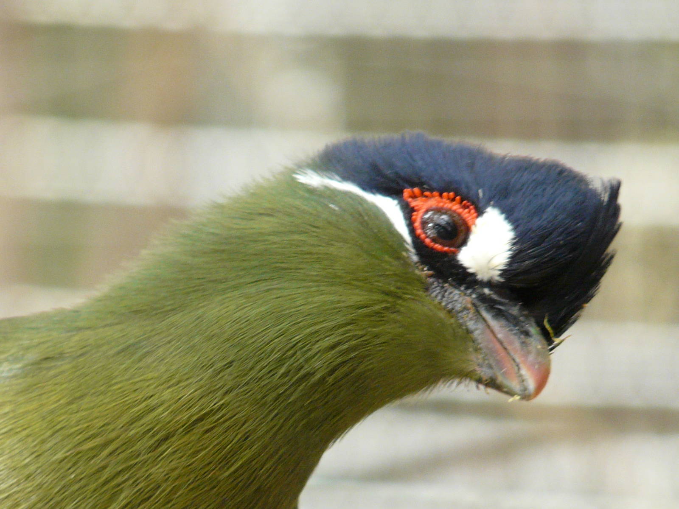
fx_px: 10945
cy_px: 254
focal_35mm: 558
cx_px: 340
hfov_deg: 3.6
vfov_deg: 2.7
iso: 200
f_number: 3.6
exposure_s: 1/80
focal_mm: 57.4
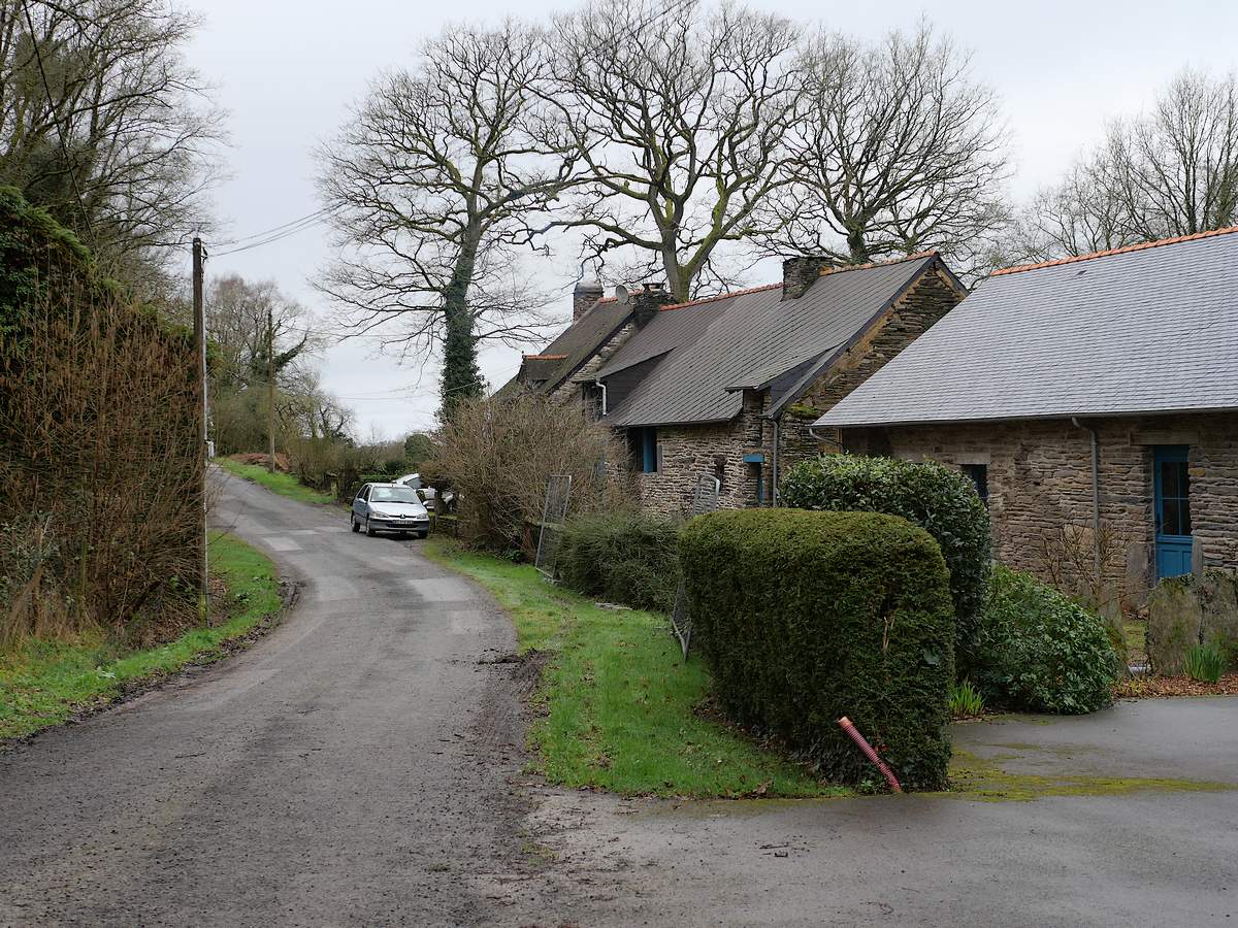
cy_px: 464
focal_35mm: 50
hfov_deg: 38.2
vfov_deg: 29.1
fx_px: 1788
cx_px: 619
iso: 200
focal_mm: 25
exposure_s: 1/640
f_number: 3.2
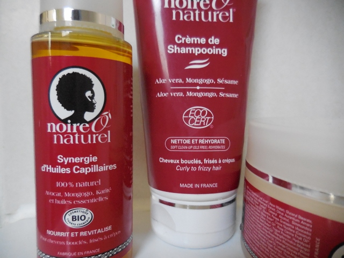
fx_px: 248
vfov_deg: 54.9
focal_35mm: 25
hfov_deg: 69.4
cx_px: 172
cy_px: 129
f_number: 3.3
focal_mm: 4.5
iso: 800
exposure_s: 1/5
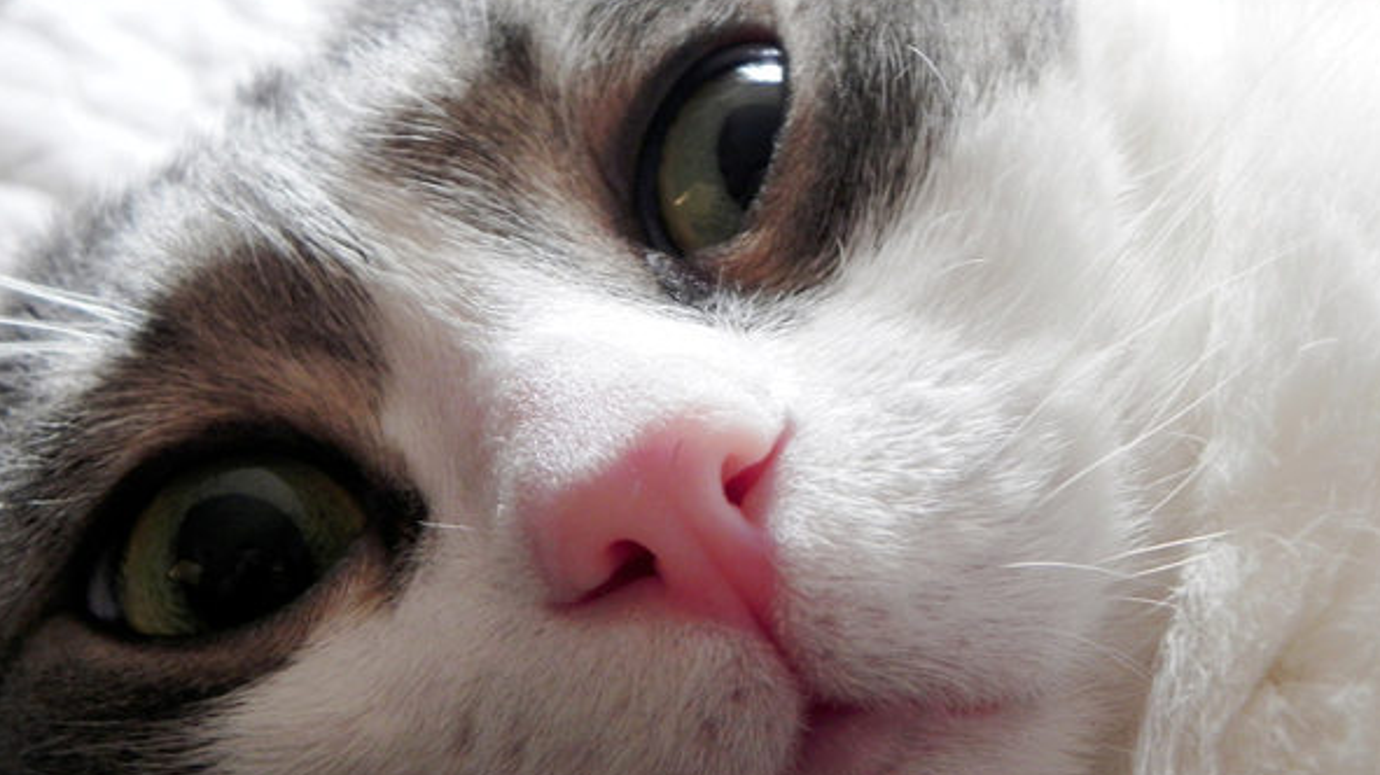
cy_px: 511
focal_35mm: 73
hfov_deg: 29.0
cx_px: 694
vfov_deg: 16.5
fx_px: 2670
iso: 352
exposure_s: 1/30
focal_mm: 11.8
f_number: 3.5
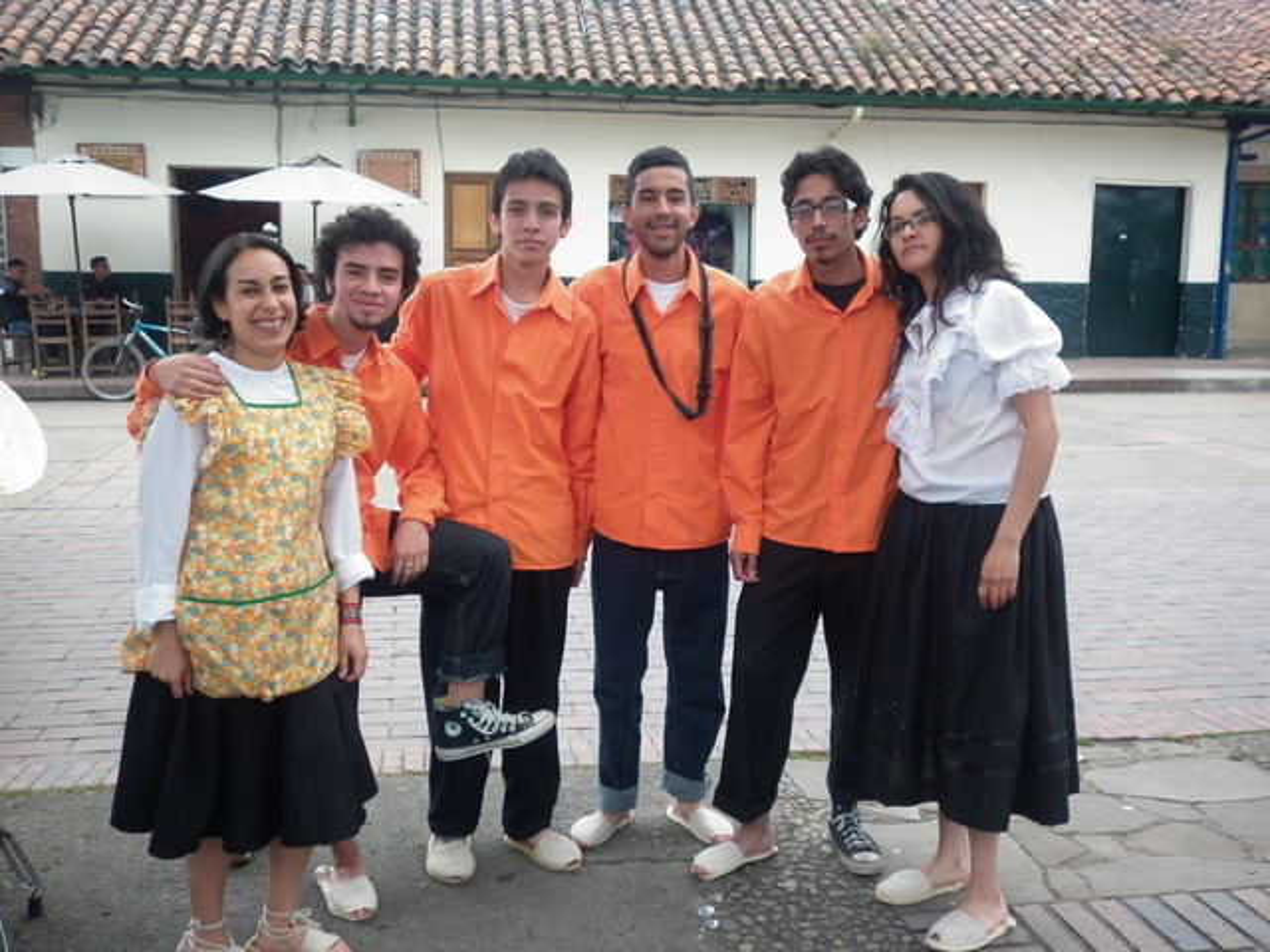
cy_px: 476
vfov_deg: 39.7
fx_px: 1321
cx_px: 635
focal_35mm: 36
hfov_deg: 51.4
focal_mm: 6.5
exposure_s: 1/40
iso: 80
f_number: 3.1
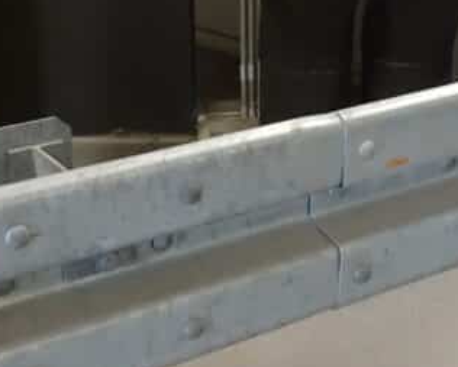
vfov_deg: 17.3
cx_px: 455
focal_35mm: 89
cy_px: 181
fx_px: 1207
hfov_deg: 20.8
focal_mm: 4.1
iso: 640
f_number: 3.5
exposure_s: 1/30
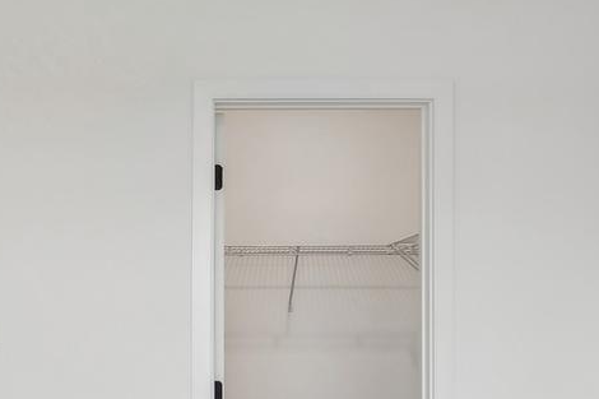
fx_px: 1015
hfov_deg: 32.1
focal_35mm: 61
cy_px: 396
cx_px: 125
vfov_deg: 21.5
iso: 64
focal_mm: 14
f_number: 8
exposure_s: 1/8
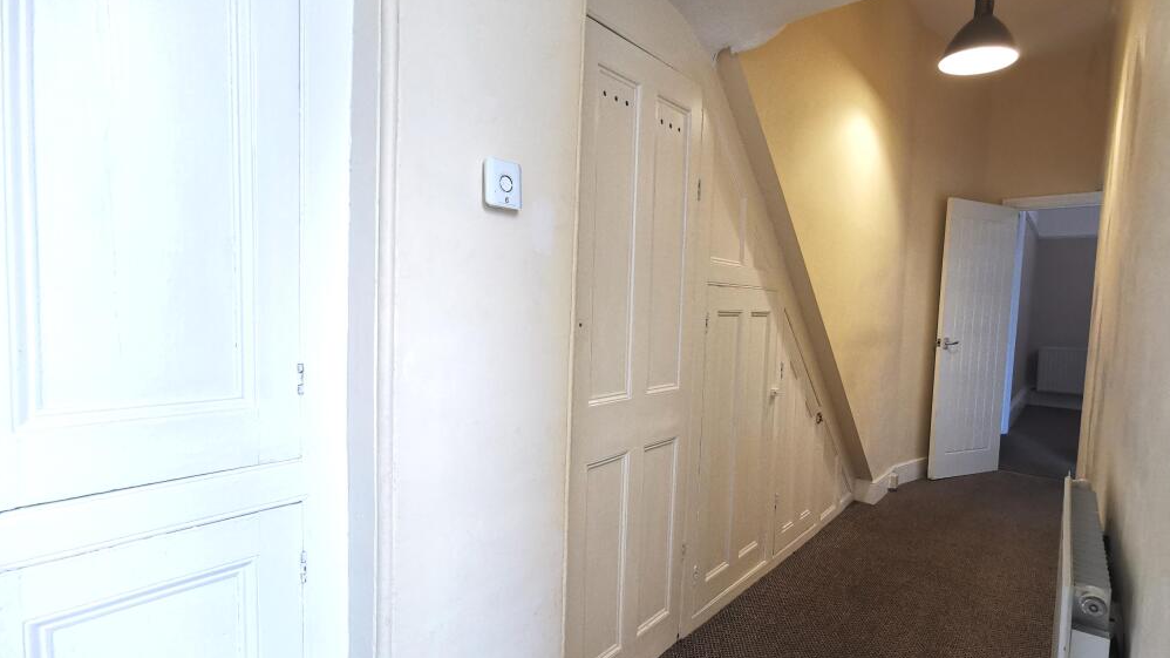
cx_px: 598
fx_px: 589
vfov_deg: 58.3
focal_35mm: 19
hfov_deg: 89.6
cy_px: 342
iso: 500
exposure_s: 1/33.3
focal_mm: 2.26
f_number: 2.2
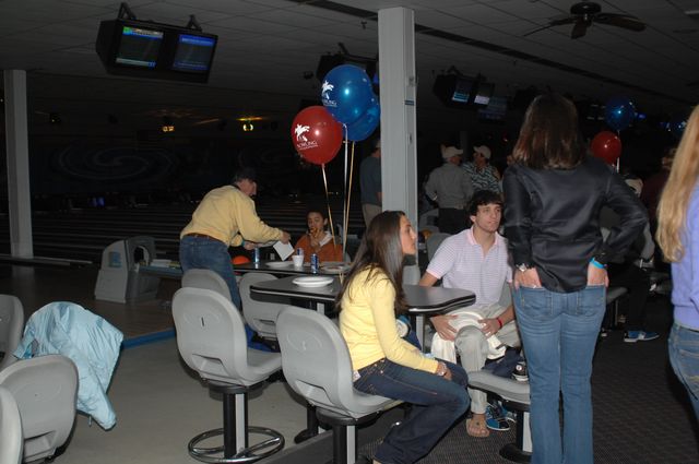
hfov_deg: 46.5
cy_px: 232
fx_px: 814
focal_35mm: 42
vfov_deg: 31.8
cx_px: 350
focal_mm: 28
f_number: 3.5
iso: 400
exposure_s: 1/125
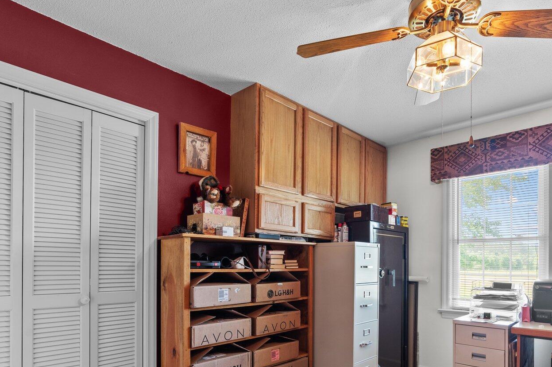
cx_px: 309
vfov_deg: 53.3
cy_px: 259
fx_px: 352
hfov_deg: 75.9
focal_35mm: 23
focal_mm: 14
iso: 250
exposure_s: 1/2.5
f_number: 8
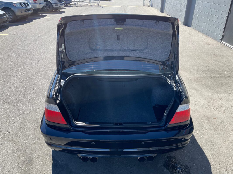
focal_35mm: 26
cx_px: 116
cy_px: 87
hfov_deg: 67.3
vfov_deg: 53.1
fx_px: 175
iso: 32
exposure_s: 1/1140
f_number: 1.6
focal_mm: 5.1
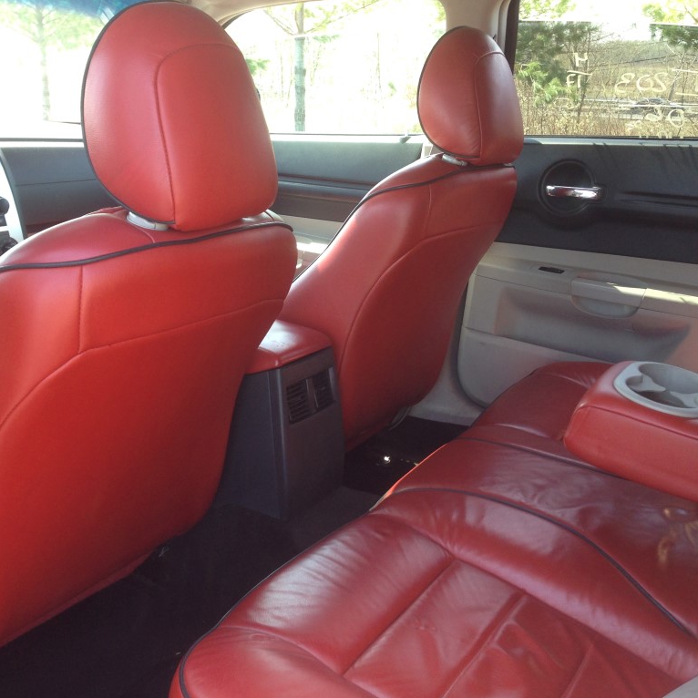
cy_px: 349
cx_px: 304
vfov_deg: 42.8
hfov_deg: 42.8
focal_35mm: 39
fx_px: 890
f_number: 2.4
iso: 50
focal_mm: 4.12
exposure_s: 1/60
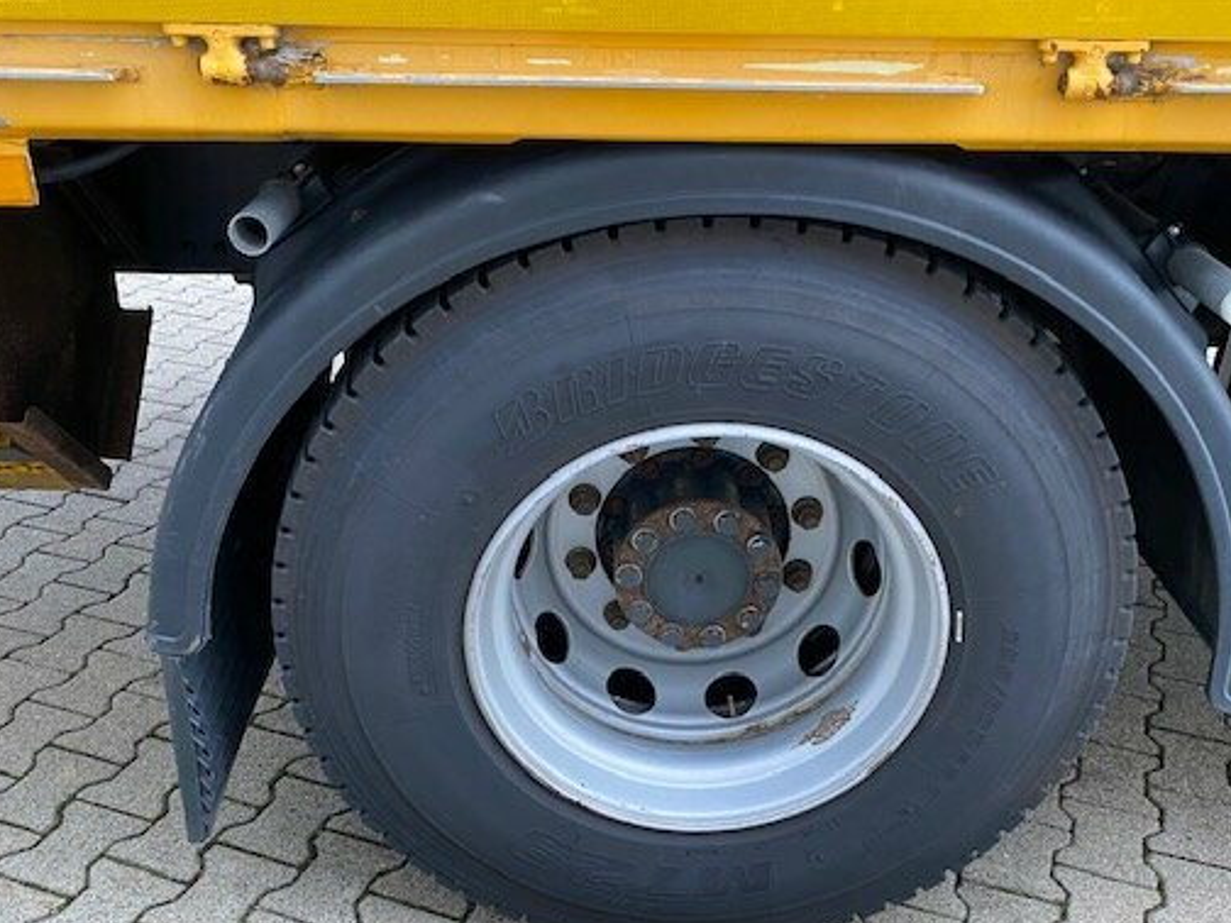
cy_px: 576
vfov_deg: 42.6
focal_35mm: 33
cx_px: 647
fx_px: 1174
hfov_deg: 55.3
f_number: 1.8
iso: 125
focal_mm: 4.25
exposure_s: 1/86
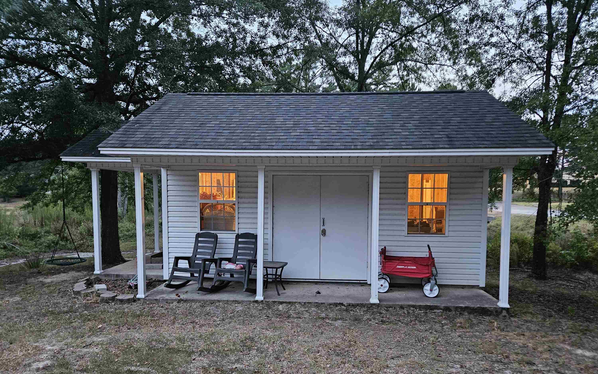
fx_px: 407
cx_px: 303
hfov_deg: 72.5
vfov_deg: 49.1
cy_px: 214
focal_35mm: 25
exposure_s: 1/24
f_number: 1.8
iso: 640
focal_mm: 5.4
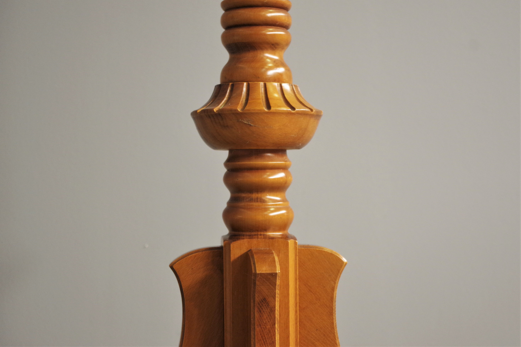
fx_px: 868
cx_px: 260
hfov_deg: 33.4
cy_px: 174
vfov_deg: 22.6
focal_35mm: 60
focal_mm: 40
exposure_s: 1/30
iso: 800
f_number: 4.5
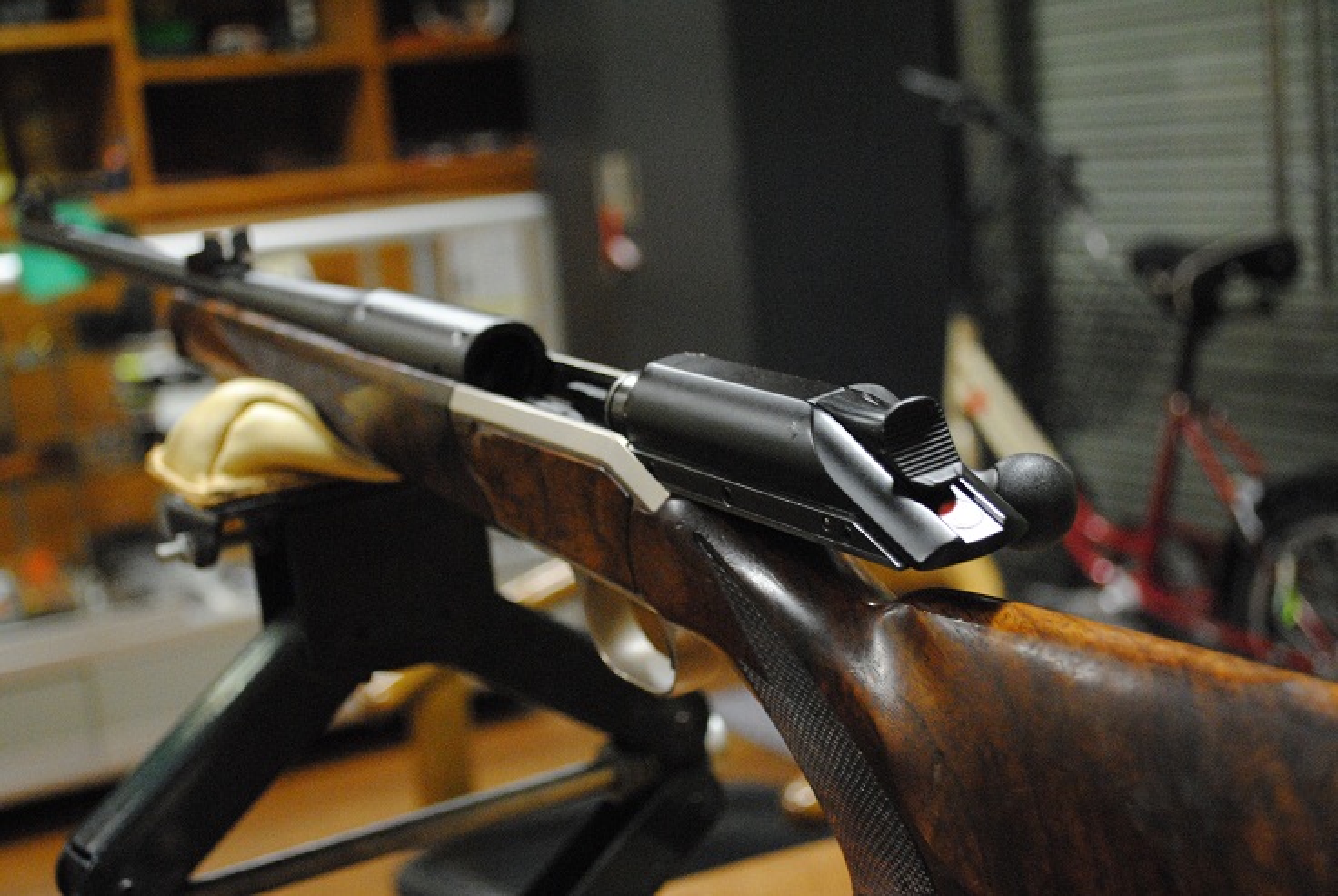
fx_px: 2010
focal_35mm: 54
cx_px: 669
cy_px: 448
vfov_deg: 25.1
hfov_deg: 36.8
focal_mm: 36
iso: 1600
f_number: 5
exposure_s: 1/25
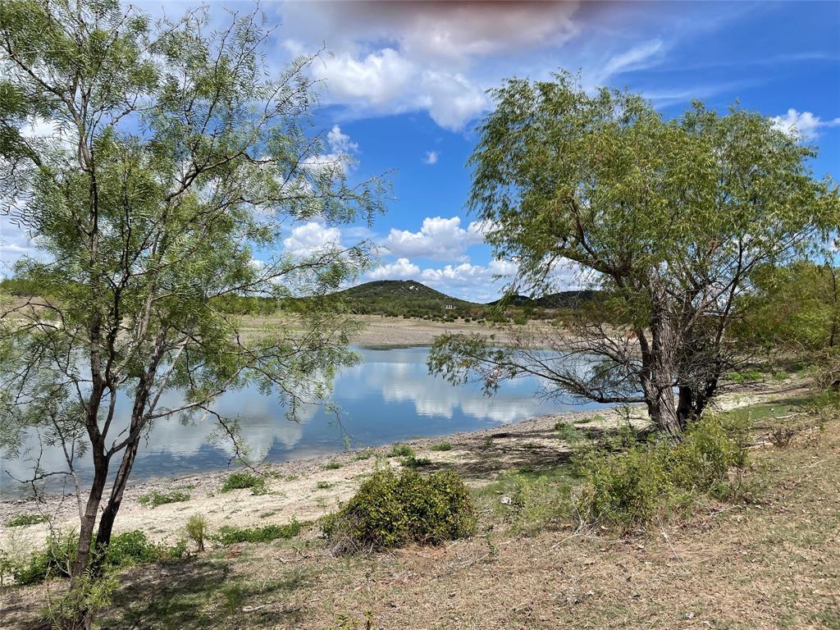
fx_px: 631
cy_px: 315
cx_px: 420
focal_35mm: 26
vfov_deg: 53.1
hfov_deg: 67.3
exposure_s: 1/4651
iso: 32
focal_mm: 4.2
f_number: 1.6
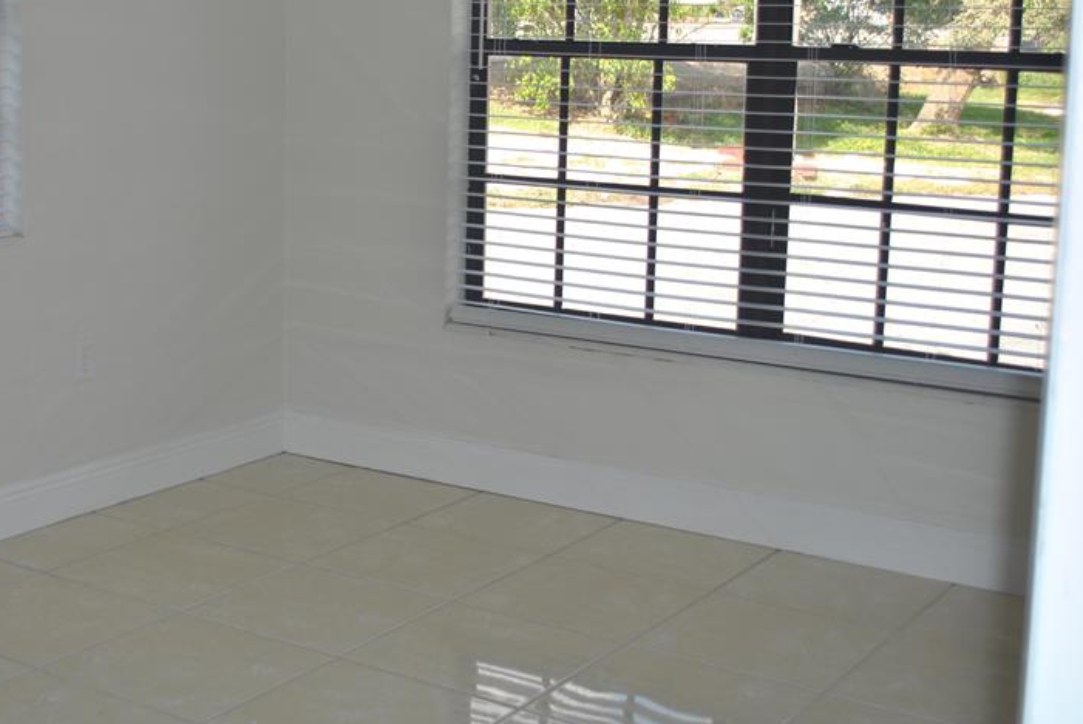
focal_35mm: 57
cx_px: 331
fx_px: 1716
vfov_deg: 23.7
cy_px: 243
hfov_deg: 34.6
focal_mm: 26
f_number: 4.2
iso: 100
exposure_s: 1/200
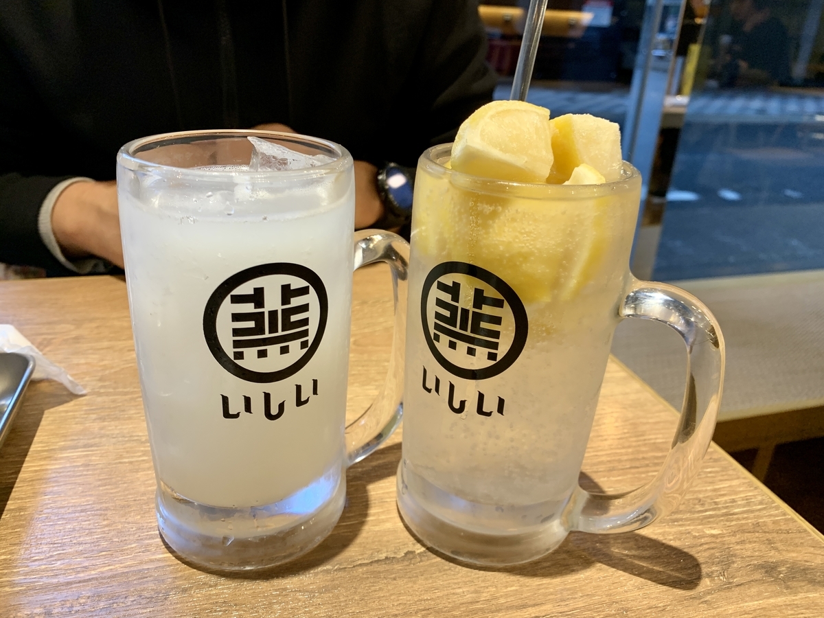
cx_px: 412
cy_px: 309
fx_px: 619
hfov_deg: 67.3
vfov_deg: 53.1
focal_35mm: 26
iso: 80
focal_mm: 4.25
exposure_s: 1/60
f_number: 1.8
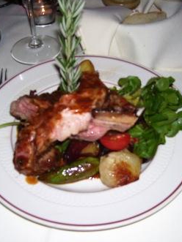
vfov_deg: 41.3
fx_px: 323
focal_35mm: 46
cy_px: 120
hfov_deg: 31.5
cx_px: 87
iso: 125
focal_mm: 5.6
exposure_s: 1/60
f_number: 2.7
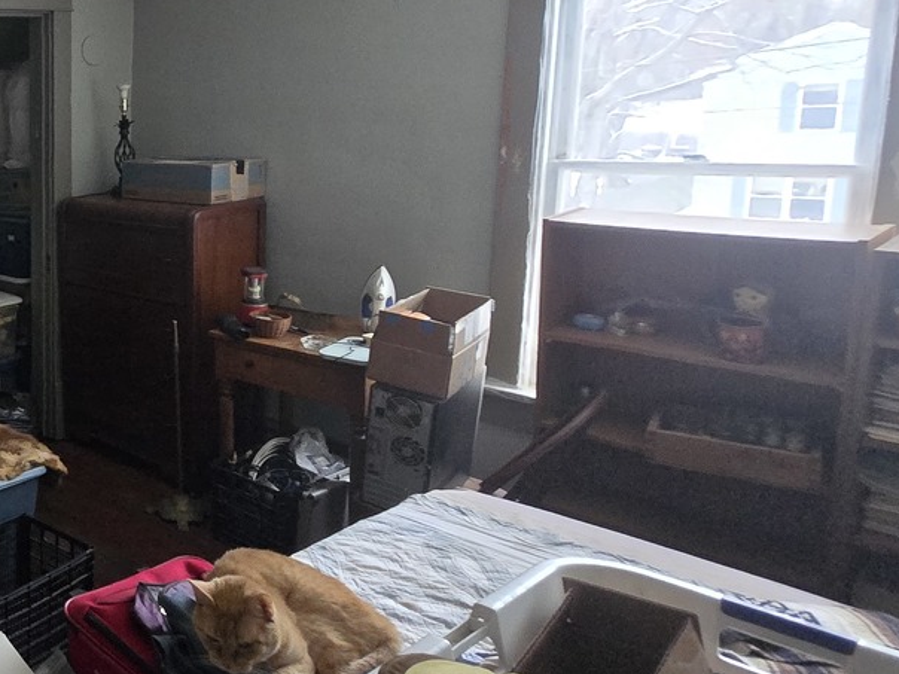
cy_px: 244
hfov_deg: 44.2
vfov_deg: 45.0
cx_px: -97
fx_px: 805
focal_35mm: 31
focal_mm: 1.7
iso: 800
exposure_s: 1/60
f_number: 2.2
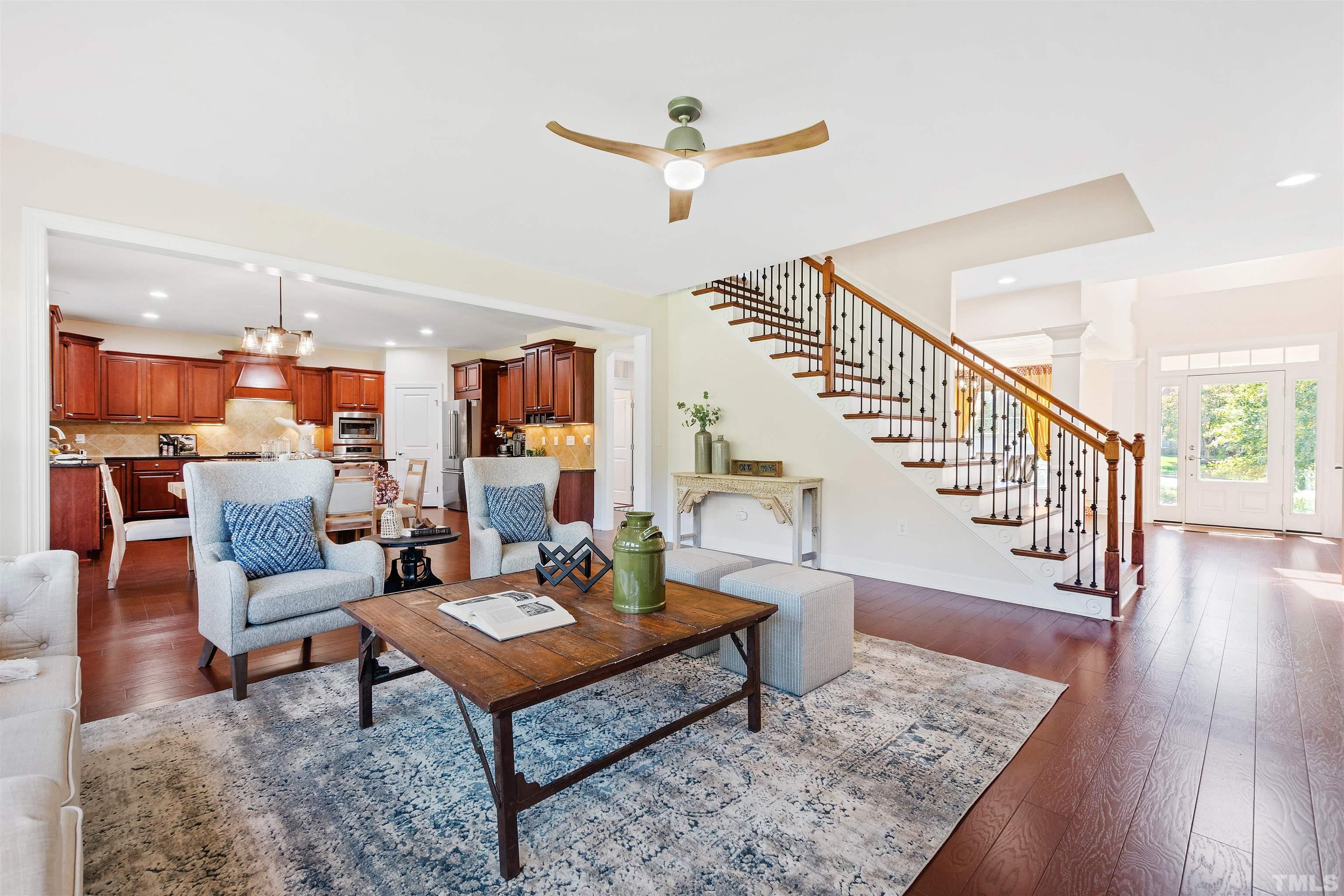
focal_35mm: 15
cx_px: 672
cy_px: 448
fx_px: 560
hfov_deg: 100.4
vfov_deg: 77.3
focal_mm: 10
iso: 100
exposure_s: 1/2
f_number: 8
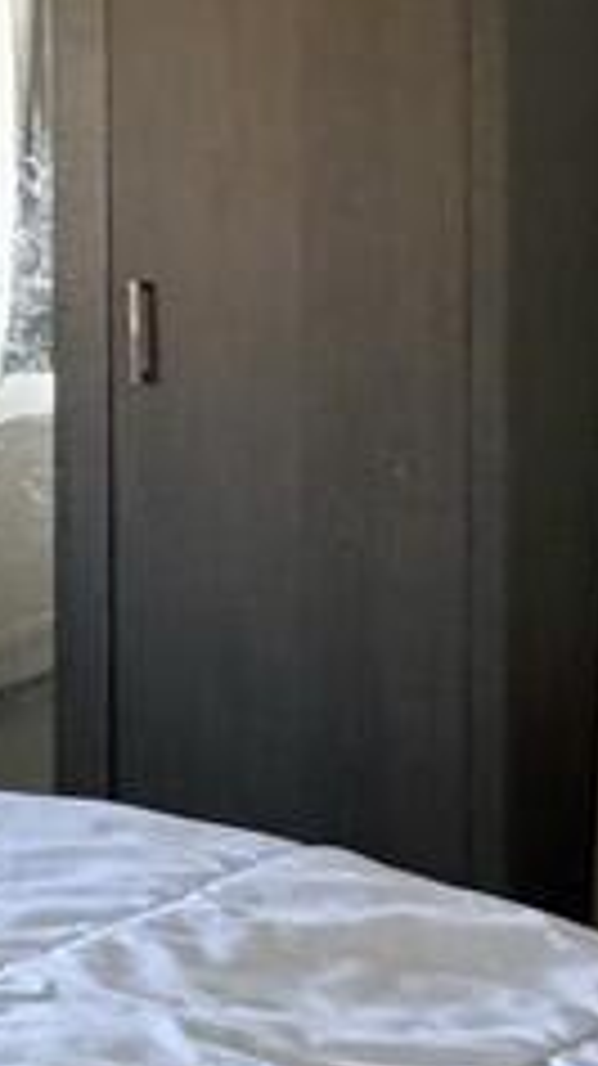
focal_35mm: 66
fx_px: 1864
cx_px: -1398
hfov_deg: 10.1
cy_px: 270
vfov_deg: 31.4
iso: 320
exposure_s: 1/99
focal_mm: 2.22
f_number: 2.2
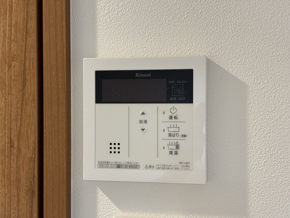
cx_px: 145
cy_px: 109
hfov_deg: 36.8
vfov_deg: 28.0
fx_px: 436
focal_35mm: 52
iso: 125
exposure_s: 1/60
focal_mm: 5.96
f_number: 1.6
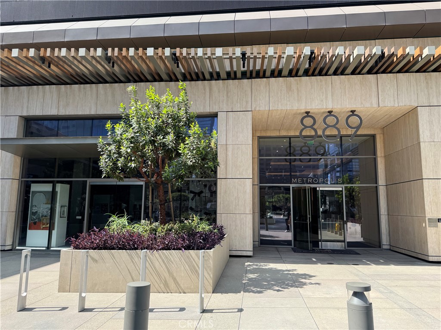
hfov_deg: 71.6
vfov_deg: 56.8
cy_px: 165
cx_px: 220
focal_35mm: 24
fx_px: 306
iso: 80
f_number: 1.78
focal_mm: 6.76
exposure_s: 1/1010
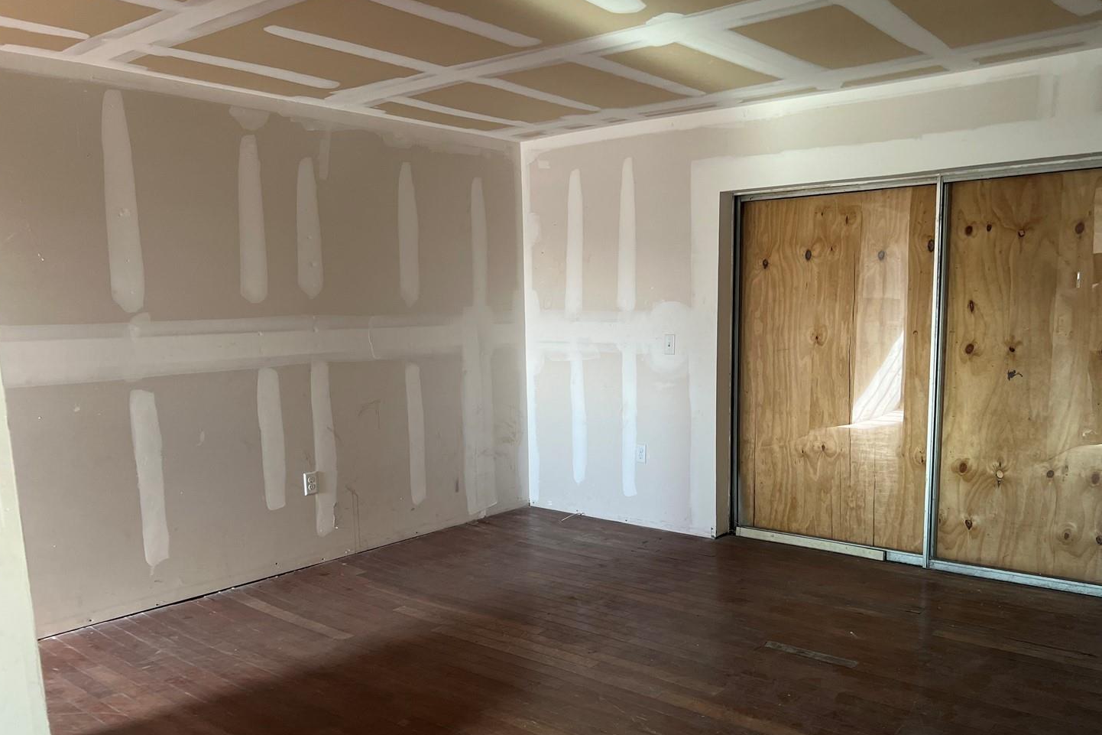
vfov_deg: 43.4
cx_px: 601
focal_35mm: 30
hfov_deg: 61.8
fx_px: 918
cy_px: 441
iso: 125
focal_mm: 5.7
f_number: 1.5
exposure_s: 1/62
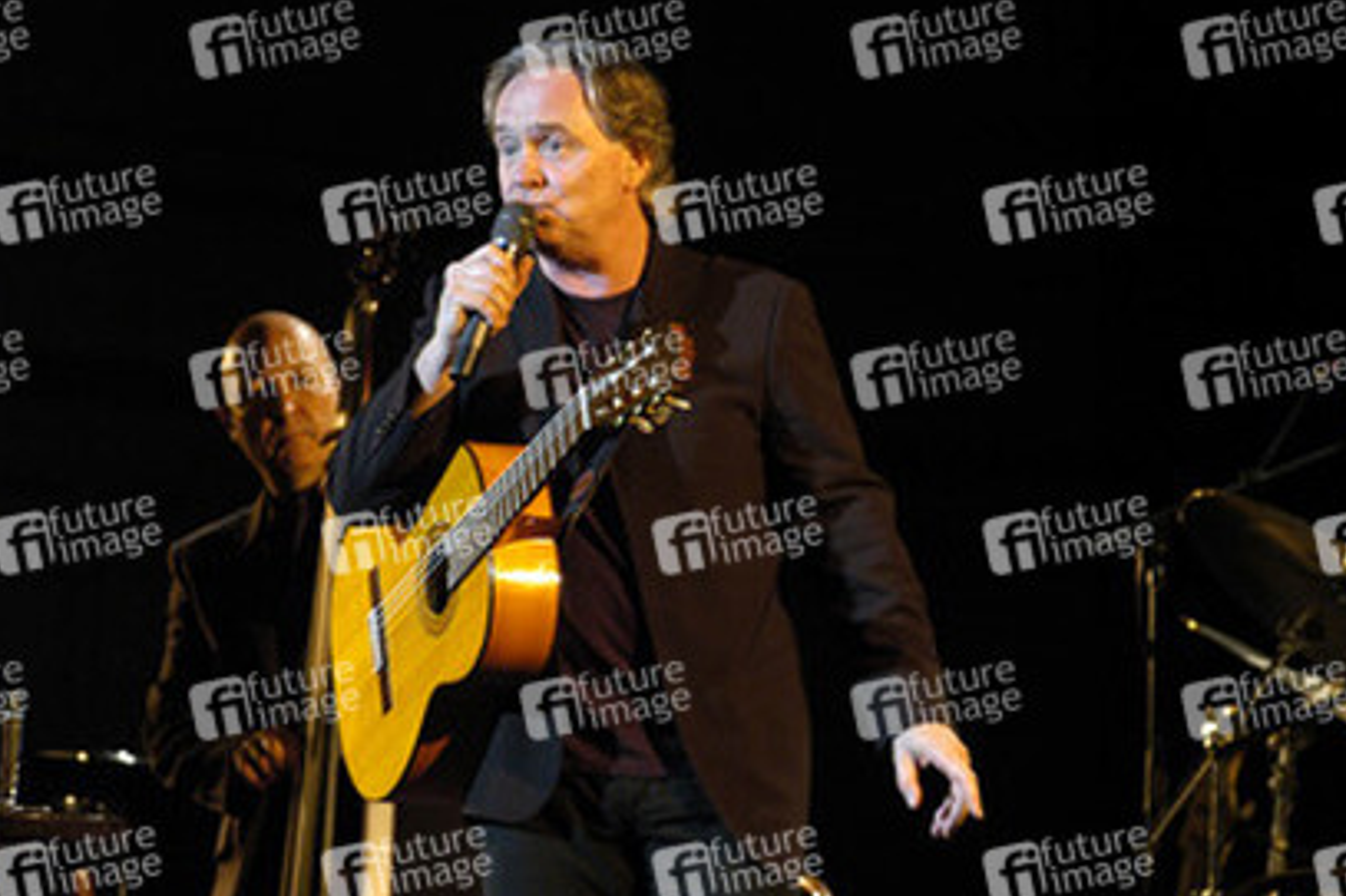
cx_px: 650
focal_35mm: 291
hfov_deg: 7.1
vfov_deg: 4.7
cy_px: 453
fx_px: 10859
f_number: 4
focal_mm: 175
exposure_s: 1/60
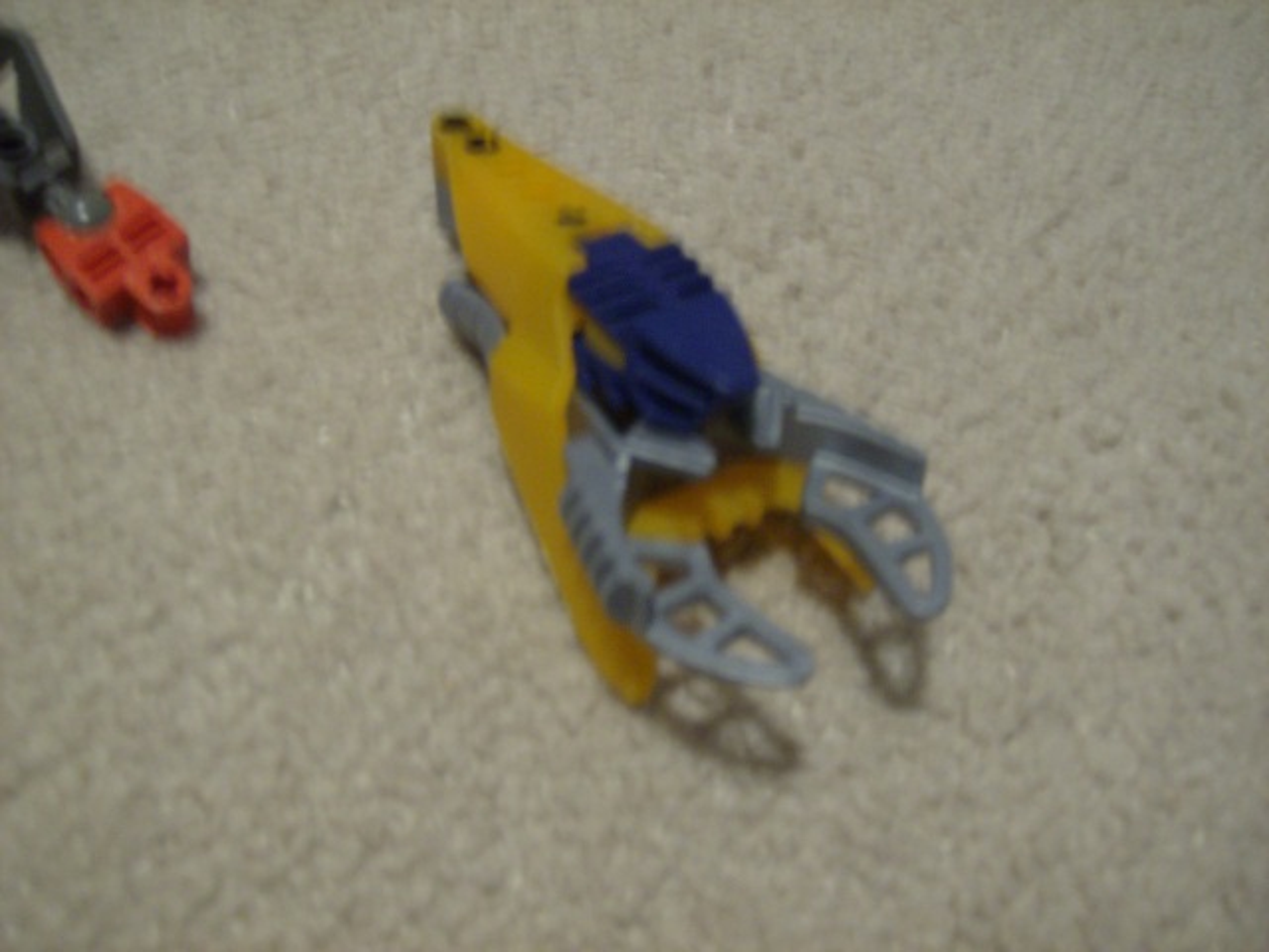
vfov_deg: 39.7
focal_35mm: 36
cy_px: 476
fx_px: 1320
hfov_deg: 51.4
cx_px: 634
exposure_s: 1/2.95
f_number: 2.8
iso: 200
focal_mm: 6
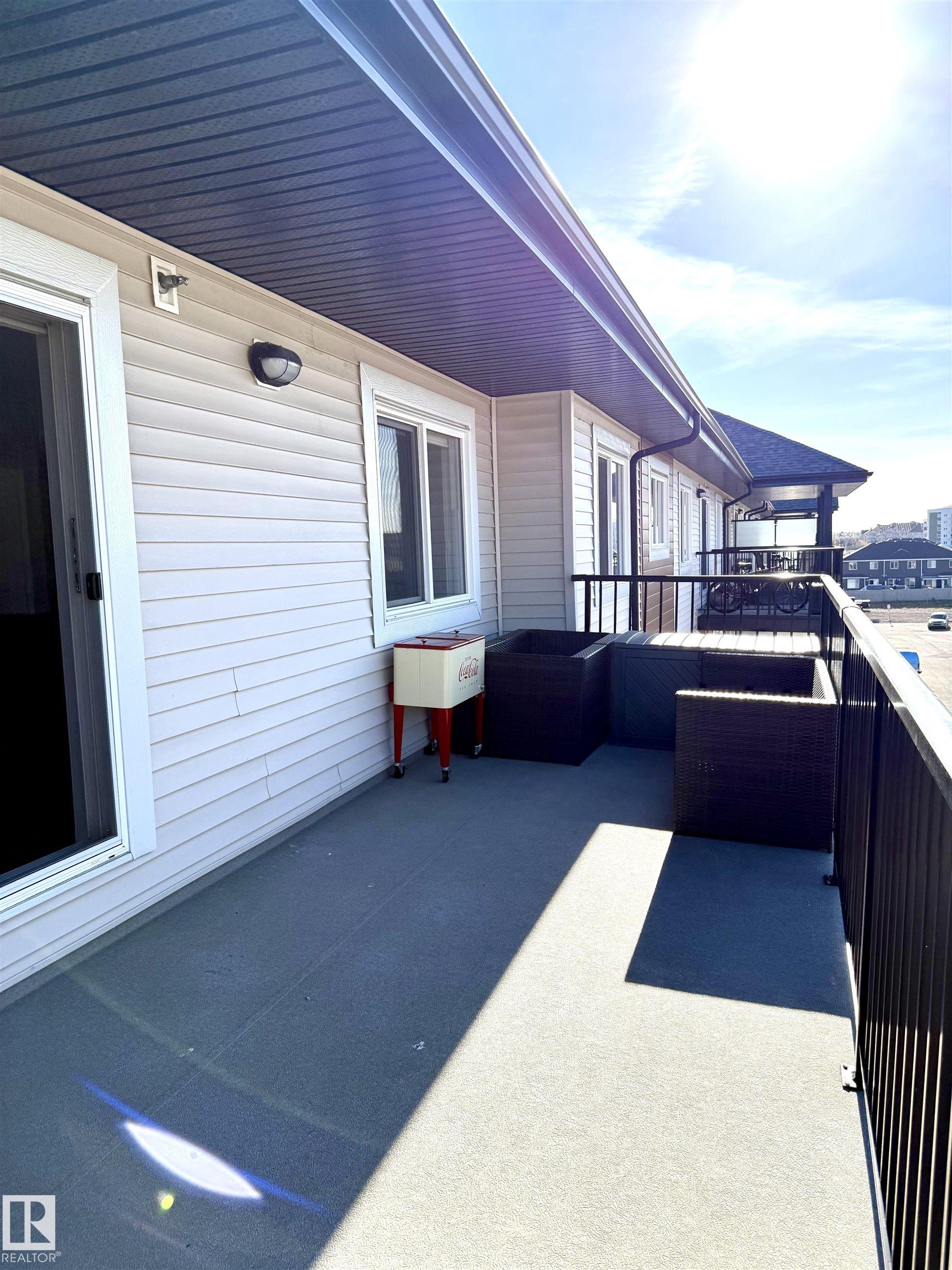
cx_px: 476
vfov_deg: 71.6
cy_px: 635
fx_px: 880
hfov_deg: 56.8
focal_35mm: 24
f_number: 1.78
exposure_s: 1/4405
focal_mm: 6.76
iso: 100
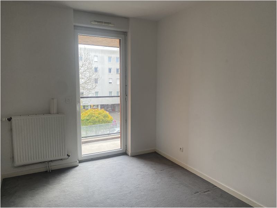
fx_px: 208
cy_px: 104
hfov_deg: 67.3
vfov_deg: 53.1
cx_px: 138
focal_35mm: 26
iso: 80
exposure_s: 1/121
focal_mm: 4.25
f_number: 1.8
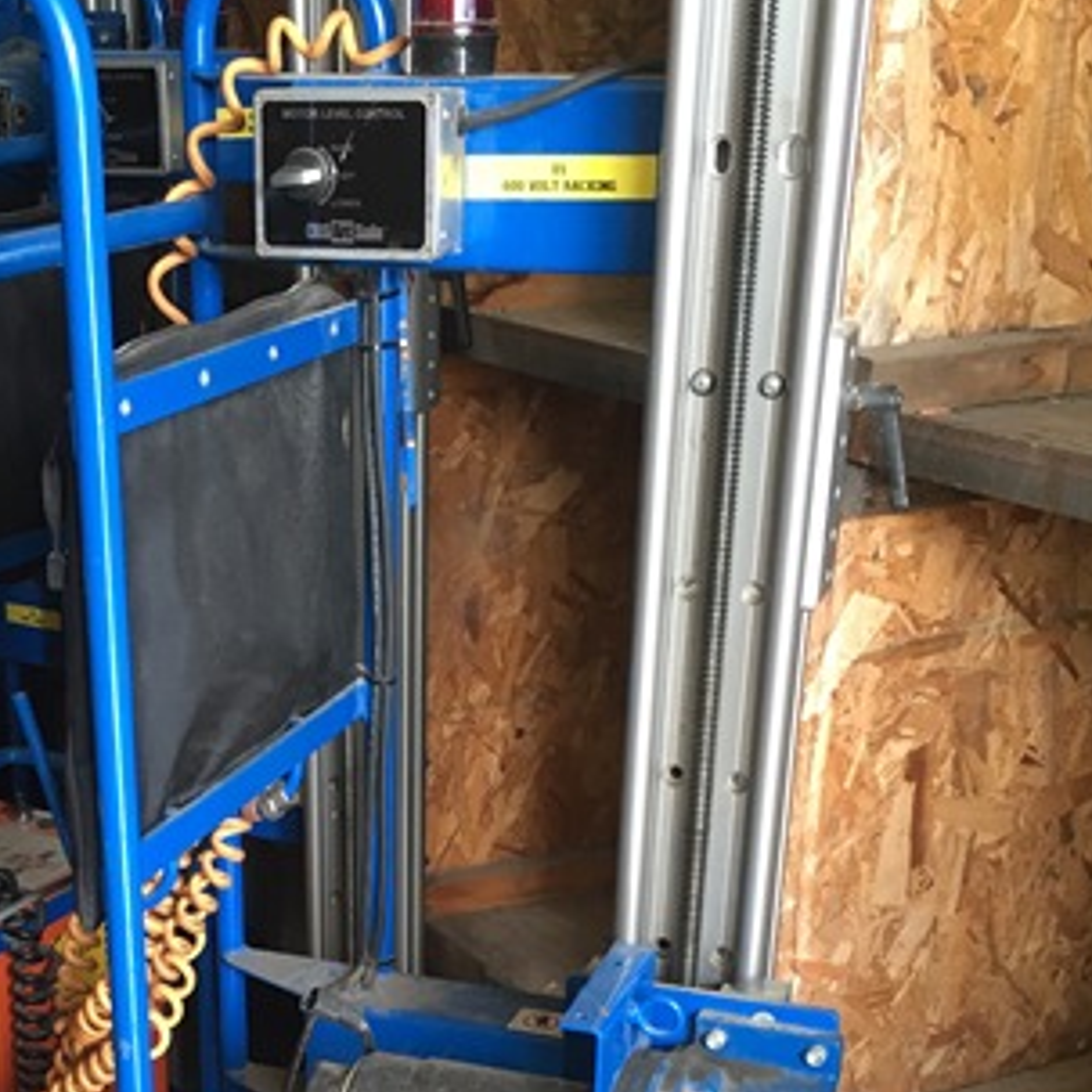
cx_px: 274
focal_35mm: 58
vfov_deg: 27.8
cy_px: 1090
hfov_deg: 29.1
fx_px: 2070
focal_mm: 4.15
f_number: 2.2
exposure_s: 1/30
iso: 80
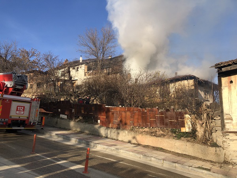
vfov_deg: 49.7
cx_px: 118
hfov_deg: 63.4
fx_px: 192
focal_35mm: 28
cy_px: 89
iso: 20
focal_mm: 3.99
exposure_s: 1/1297
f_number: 1.8
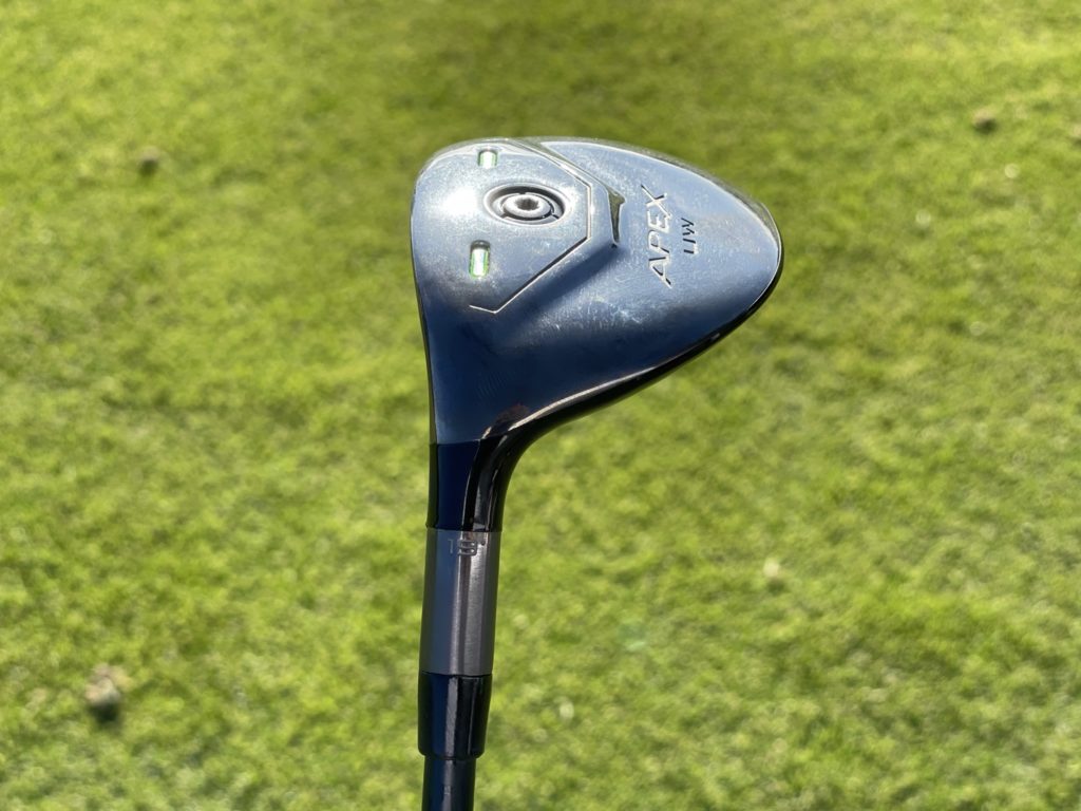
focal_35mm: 64
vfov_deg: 22.9
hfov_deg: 30.3
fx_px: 1999
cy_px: 406
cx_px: 540
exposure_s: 1/426
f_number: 2.2
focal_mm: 7.5
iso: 20
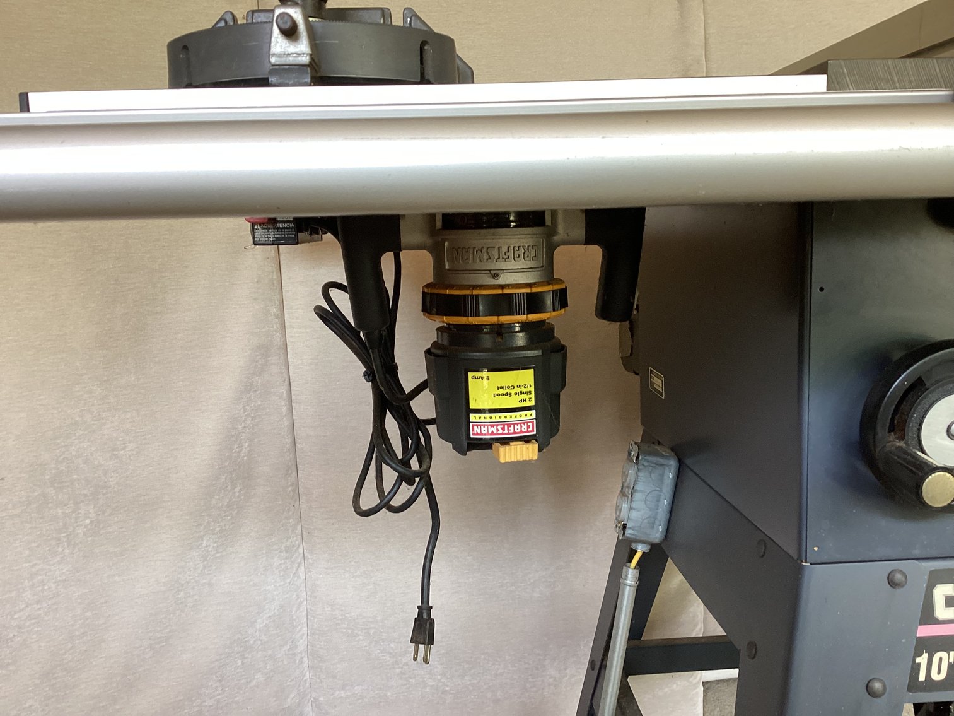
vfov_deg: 45.4
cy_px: 358
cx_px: 477
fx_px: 854
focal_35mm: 31
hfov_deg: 58.3
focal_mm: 3.3
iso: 80
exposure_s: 1/60
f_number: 2.4
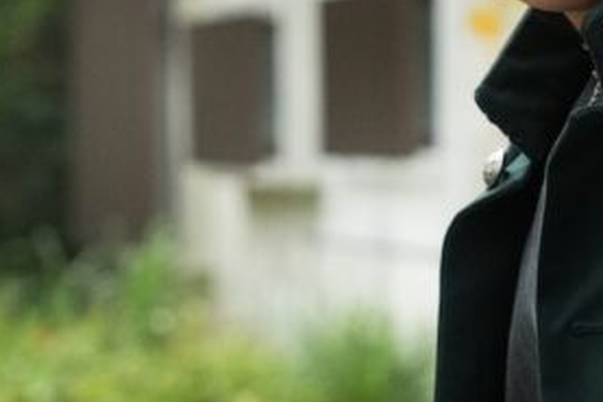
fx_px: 3821
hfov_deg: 8.9
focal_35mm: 228
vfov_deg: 6.0
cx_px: 662
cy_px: -35
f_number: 4
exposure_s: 1/1250
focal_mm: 54
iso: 800
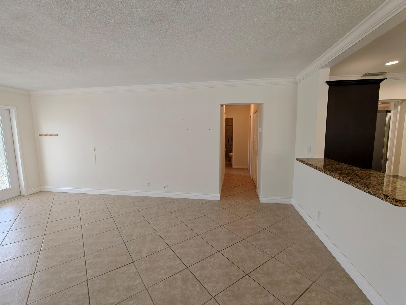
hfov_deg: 98.2
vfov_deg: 81.7
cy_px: 152
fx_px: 176
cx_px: 203
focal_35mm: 15
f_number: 2
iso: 200
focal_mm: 2.3
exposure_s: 1/120
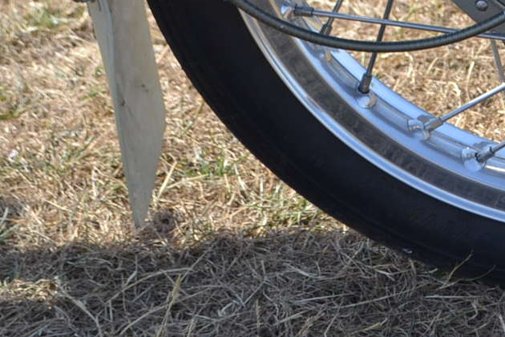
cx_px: 661
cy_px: -195
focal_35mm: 200
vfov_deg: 6.8
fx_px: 2805
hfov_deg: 10.1
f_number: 7.1
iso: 100
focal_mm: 42
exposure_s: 1/200
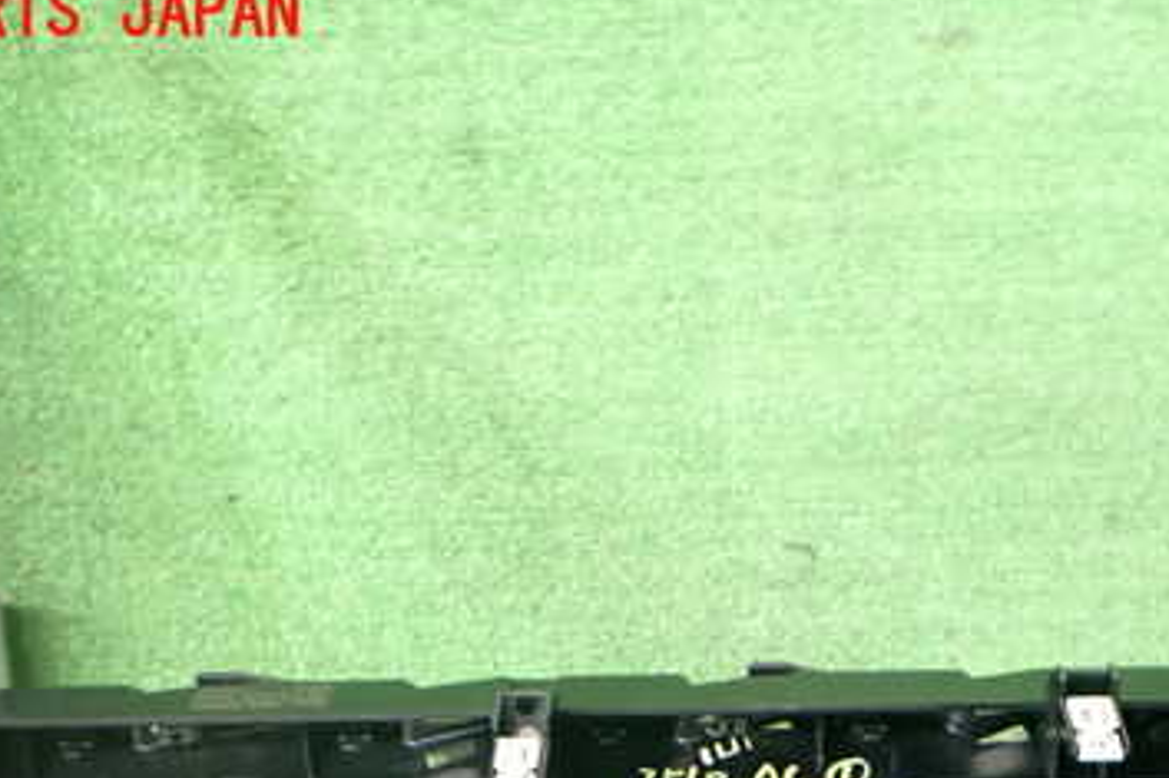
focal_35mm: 53
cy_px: 718
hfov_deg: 37.4
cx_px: 692
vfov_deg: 24.7
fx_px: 1720
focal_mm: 5.4
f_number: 2.3
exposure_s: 1/30
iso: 320
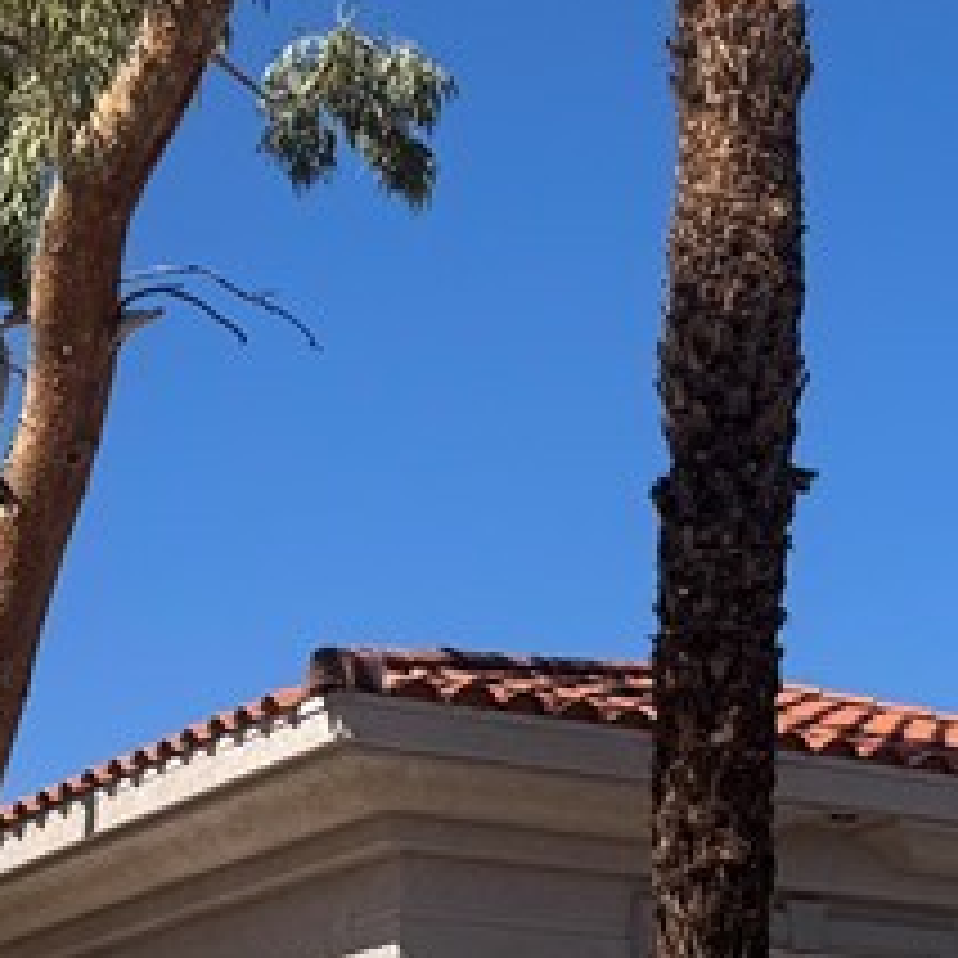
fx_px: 3194
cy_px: 688
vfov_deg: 17.0
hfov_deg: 16.7
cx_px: 976
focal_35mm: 102
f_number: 1.78
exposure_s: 1/4608
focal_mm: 6.76
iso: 80
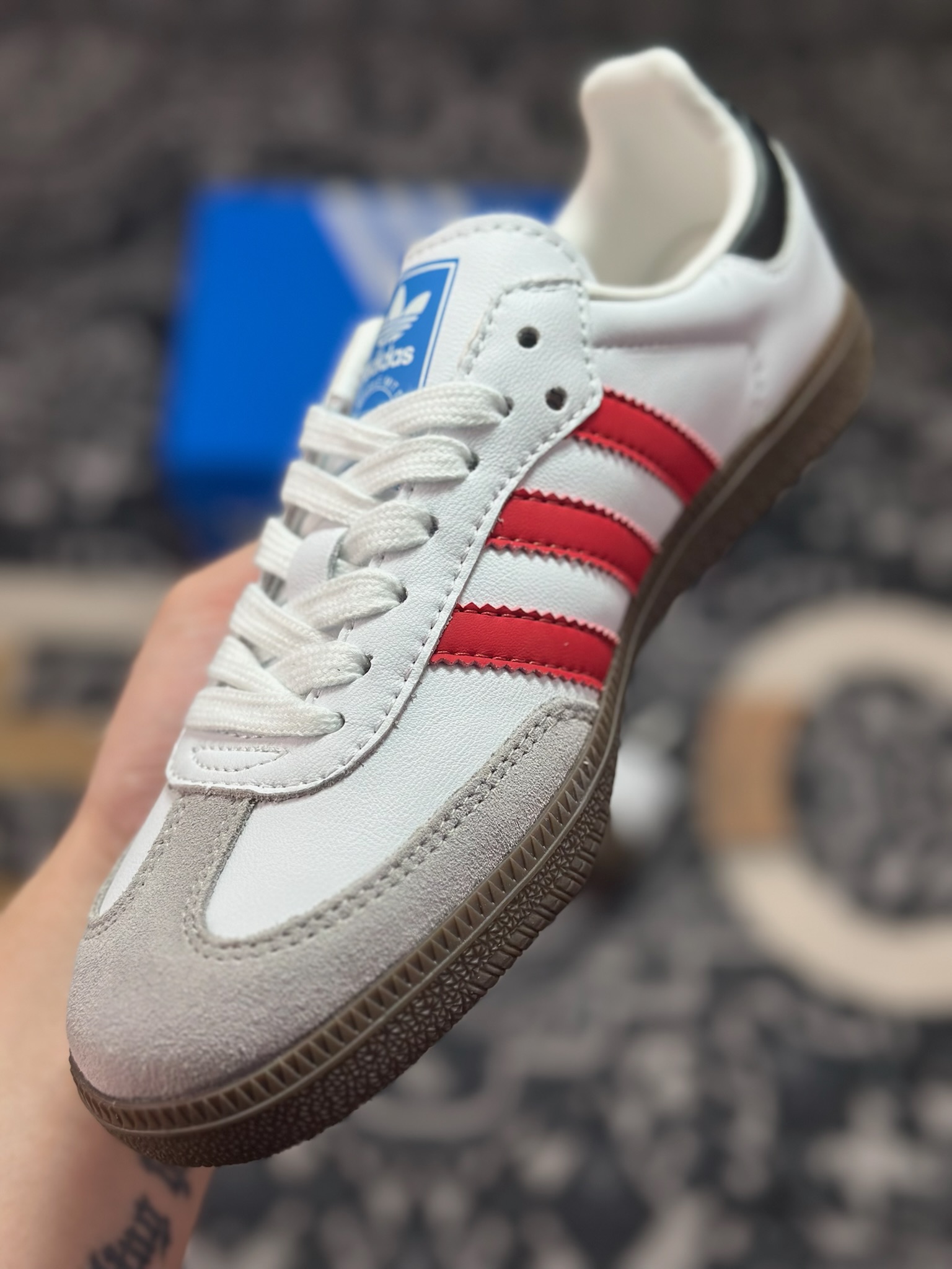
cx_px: 476
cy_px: 634
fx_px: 1760
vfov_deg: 39.7
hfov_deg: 30.3
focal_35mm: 48
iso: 80
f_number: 1.78
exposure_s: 1/1376
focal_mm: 6.86
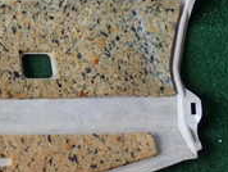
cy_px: 64
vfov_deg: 14.7
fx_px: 666
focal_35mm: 101
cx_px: -152
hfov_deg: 16.8
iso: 100
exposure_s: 1/80
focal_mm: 5.4
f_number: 3.2
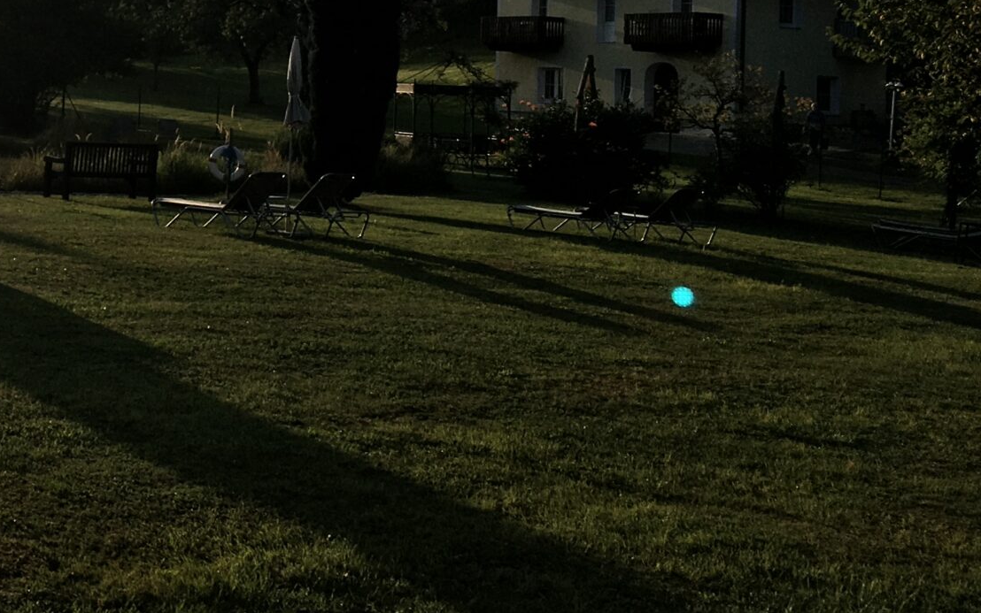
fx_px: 1899
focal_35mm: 71
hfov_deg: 26.5
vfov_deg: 17.9
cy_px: 5
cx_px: -124
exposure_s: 1/3497
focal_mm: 4.15
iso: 25
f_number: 2.2
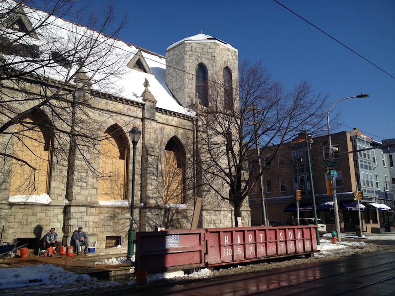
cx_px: 198
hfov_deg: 52.6
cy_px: 148
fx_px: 399
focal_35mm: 35
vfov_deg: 40.7
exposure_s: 1/2907
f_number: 2.4
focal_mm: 4.28
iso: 50
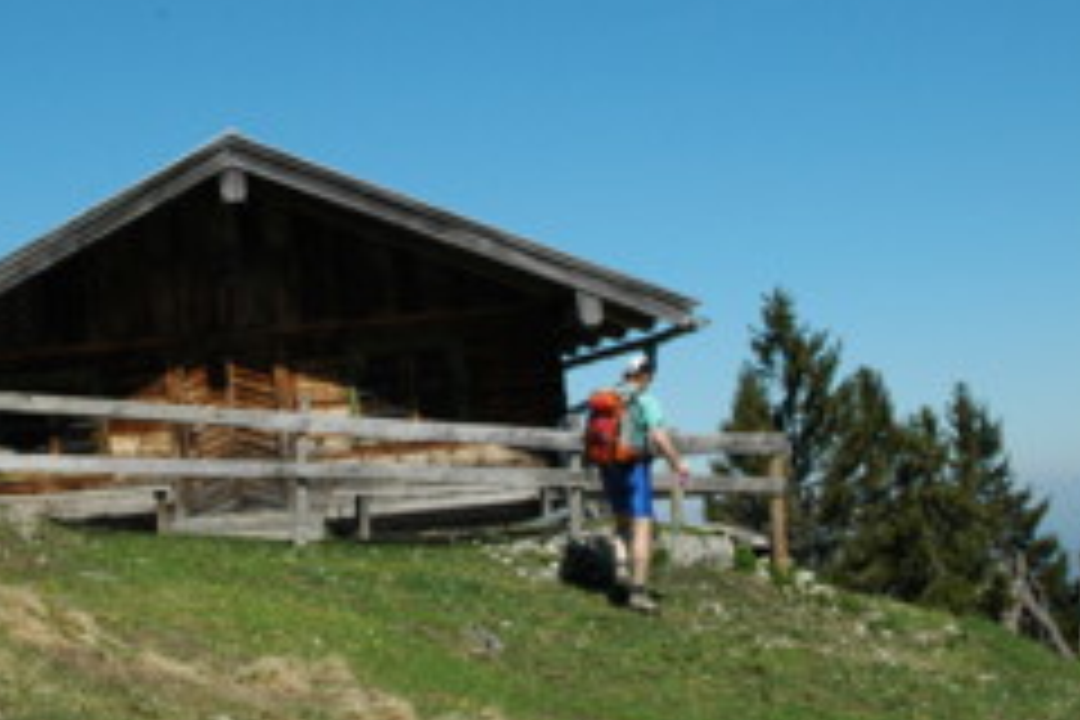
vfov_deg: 19.4
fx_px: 2100
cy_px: 274
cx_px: 392
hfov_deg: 28.7
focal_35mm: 70
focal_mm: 28
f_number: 14
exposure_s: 1/200
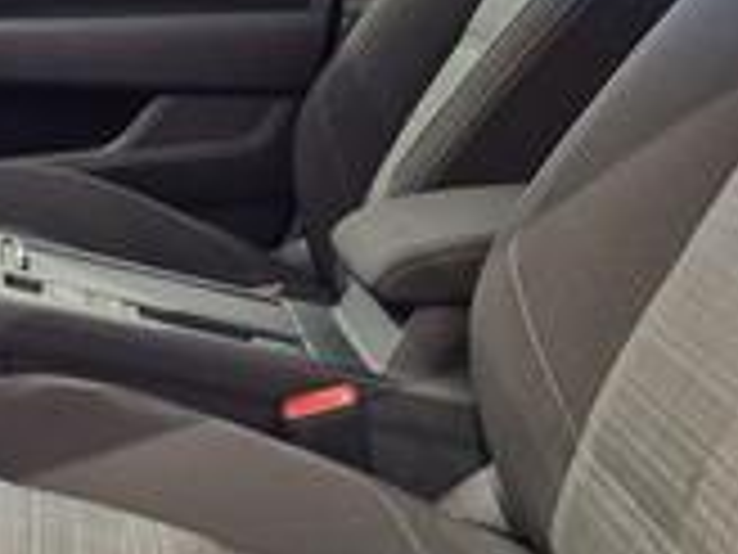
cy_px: 342
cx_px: 18
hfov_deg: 21.1
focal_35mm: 90
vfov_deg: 16.4
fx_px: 1919
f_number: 1.8
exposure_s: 1/100
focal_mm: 5.4
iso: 400
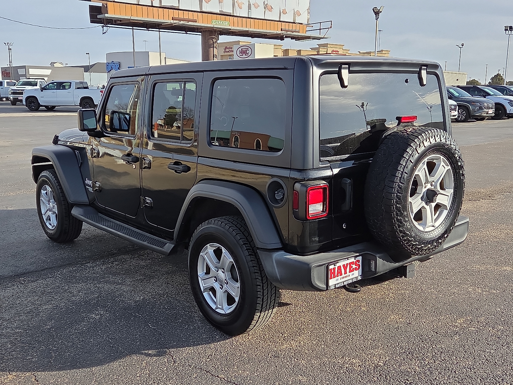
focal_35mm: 37
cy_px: 192
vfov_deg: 38.7
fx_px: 548
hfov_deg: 50.1
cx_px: 256
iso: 25
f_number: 1.8
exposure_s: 1/1111
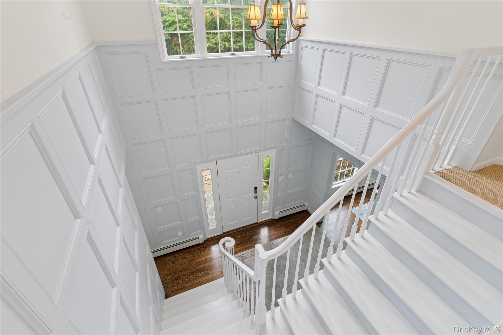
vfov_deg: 70.4
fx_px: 237
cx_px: 252
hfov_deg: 93.3
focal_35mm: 17
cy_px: 168
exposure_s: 1/6
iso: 200
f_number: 10
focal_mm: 17
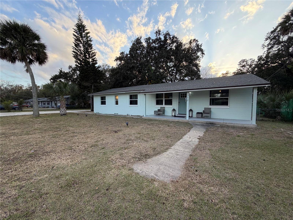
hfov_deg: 102.1
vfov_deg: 85.7
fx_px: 119
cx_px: 146
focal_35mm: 14
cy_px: 110
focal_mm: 2.22
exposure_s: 1/282
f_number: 2.2
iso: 50
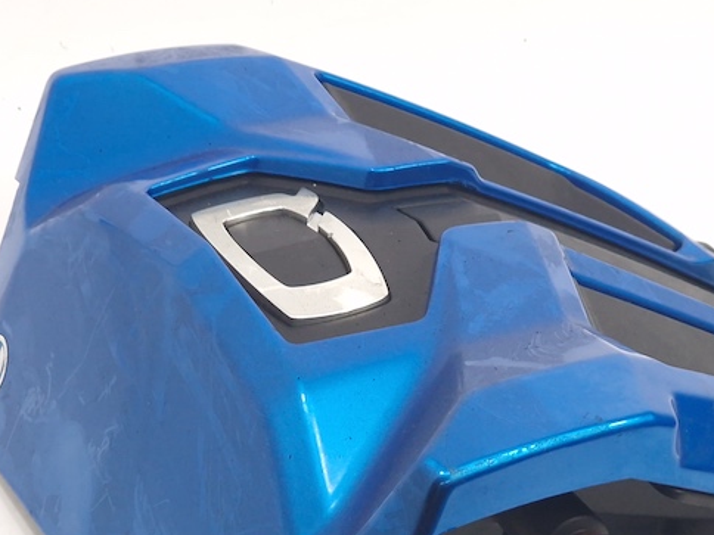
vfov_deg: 10.1
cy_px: 414
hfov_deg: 13.5
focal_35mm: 146
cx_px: 460
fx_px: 3011
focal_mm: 7.9
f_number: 2.4
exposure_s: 1/45
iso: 50
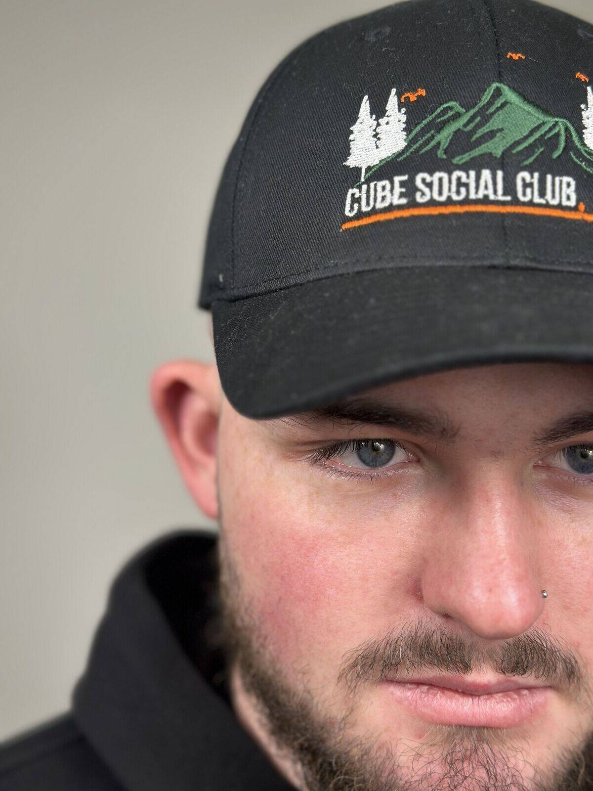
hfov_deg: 30.3
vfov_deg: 39.7
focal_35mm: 48
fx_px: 1096
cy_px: 396
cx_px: 296
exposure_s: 1/266
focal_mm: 6.86
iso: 80
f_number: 1.78
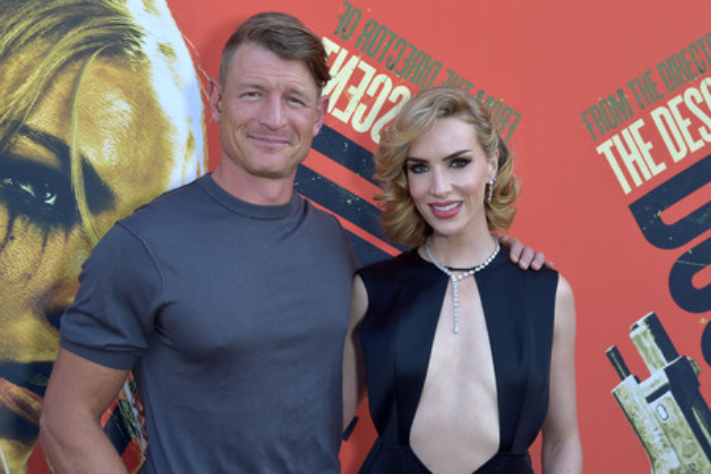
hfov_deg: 39.6
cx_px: 356
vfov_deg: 27.0
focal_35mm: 50
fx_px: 987
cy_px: 237
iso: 250
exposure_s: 1/250
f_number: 6.3
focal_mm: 50
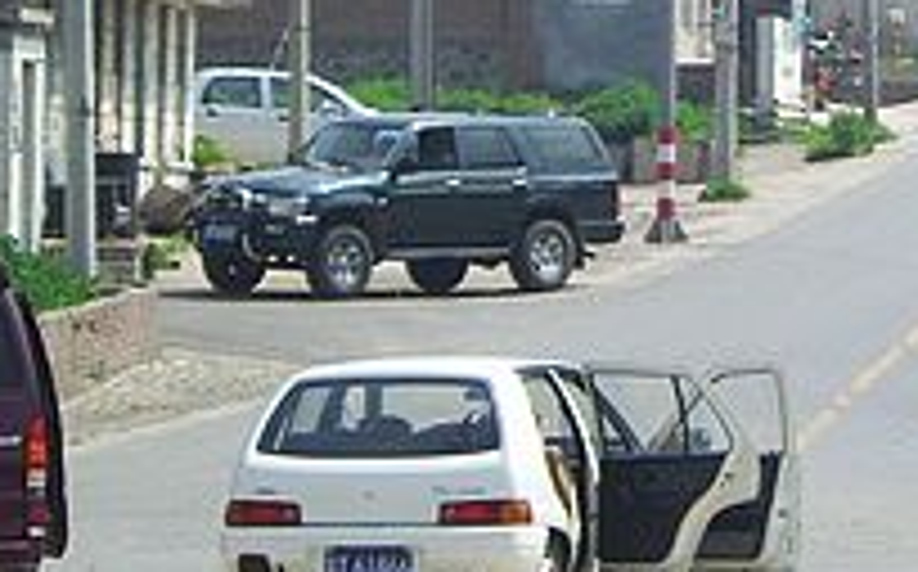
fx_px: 8897
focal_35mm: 356
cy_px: 23
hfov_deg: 5.9
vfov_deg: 3.7
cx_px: 1264
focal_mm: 18.6
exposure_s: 1/500
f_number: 5.2
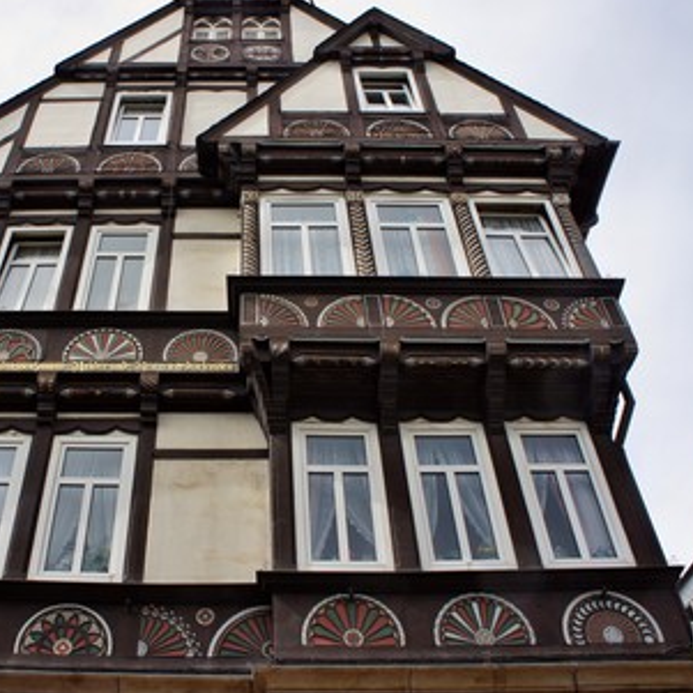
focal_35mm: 35
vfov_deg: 47.2
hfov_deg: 46.4
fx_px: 793
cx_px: 223
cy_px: 345
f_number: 11
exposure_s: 1/250
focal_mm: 18
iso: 250
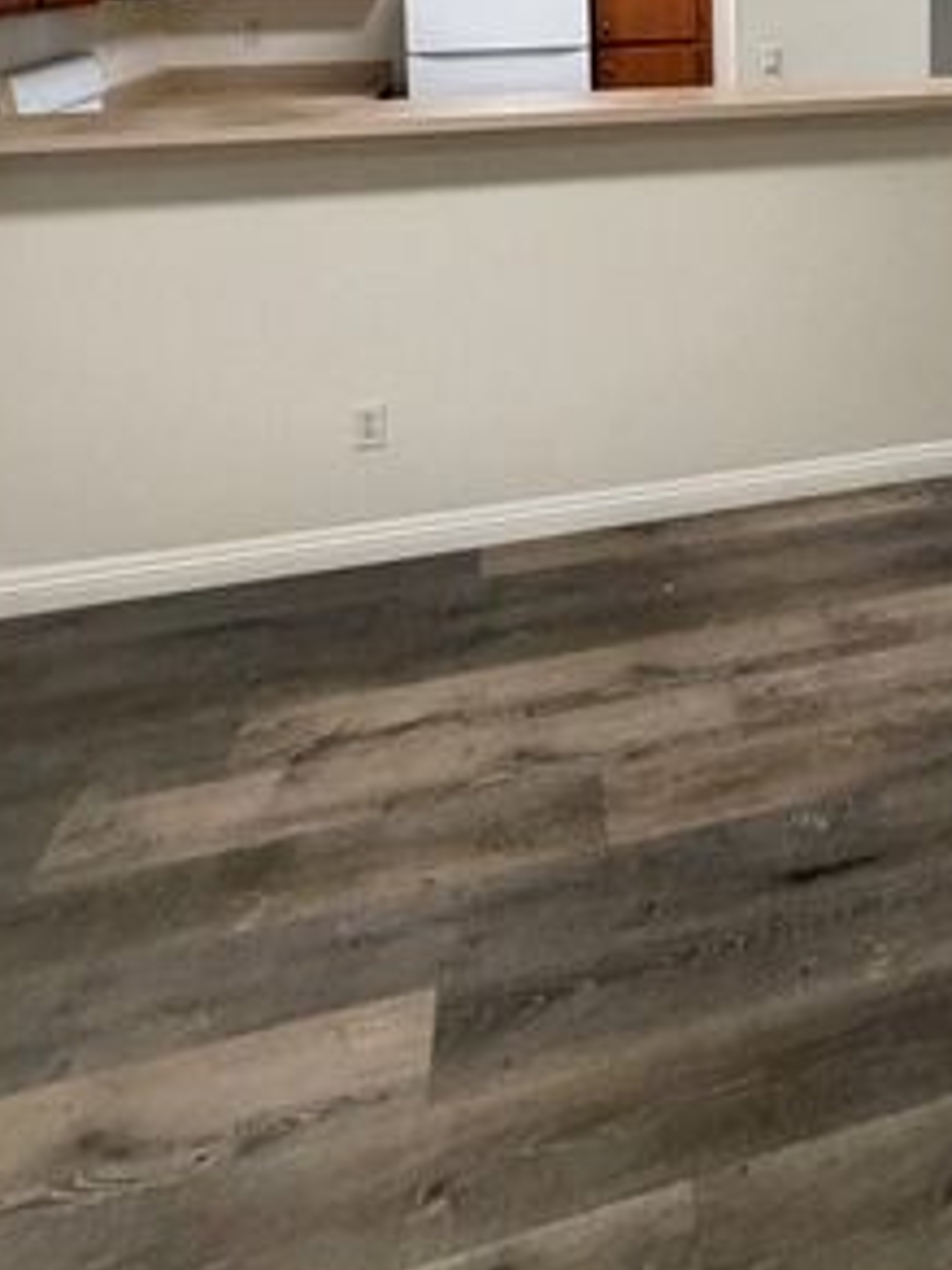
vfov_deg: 48.4
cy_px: 46
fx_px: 1173
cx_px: 895
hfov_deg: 40.1
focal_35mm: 32
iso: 250
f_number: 2.2
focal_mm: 2.22
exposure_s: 1/60
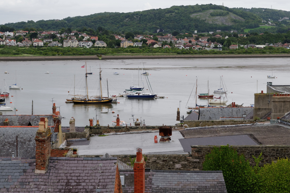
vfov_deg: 15.8
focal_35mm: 86
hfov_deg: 23.7
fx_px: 692
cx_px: 138
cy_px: 88
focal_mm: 52
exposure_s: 1/200
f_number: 11
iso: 200
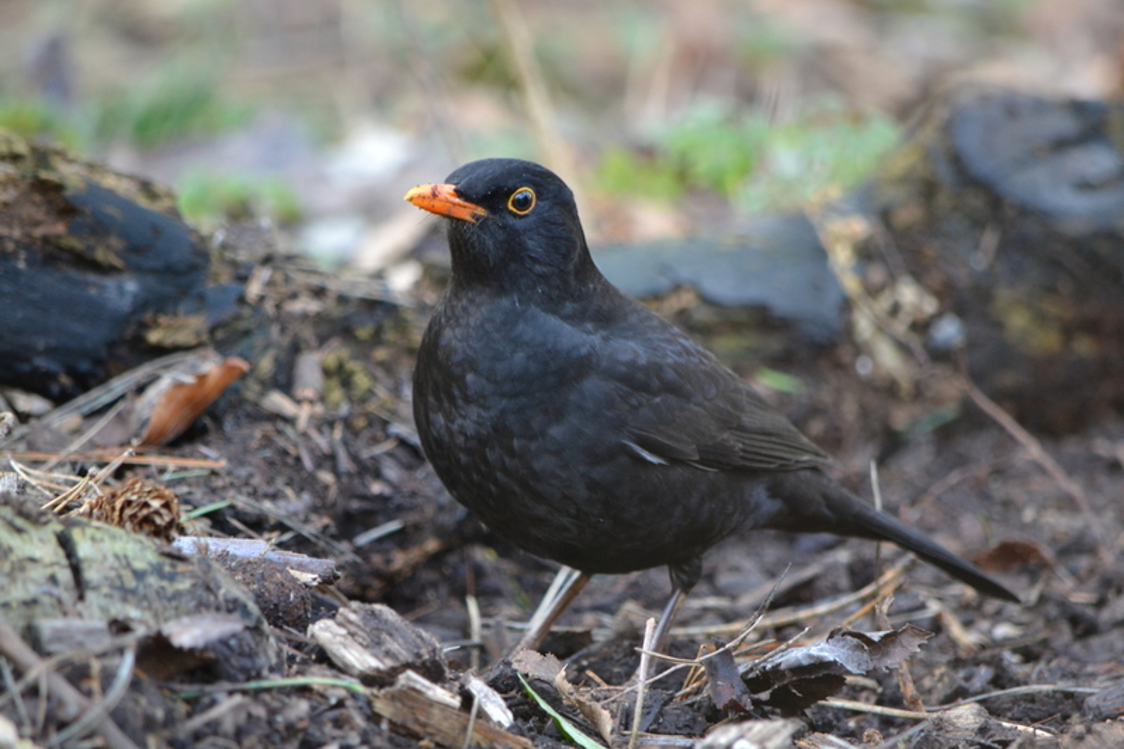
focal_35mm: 450
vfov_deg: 3.1
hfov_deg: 4.6
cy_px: 374
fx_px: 14046
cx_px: 562
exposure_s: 1/30
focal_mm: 300
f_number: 5.6
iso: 800
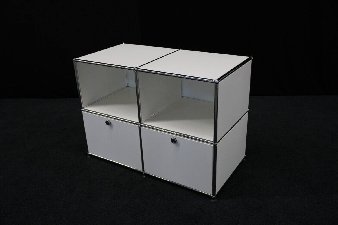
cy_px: 112
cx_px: 169
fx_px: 329
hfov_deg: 54.4
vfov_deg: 37.9
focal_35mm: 35
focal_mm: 35
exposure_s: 1/160
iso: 2500
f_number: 4
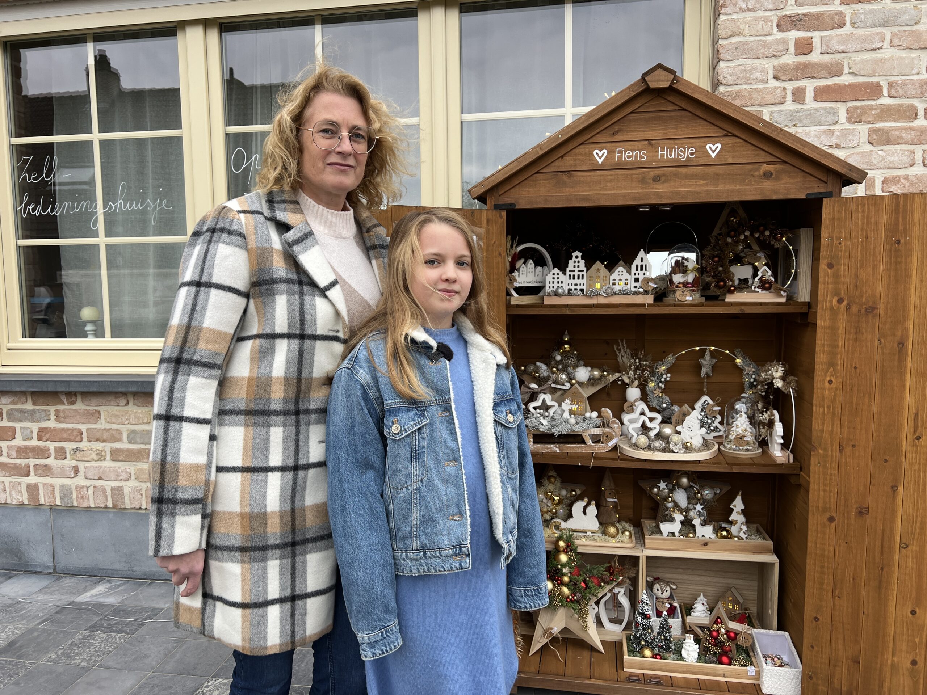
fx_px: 696
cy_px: 348
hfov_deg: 67.3
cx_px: 464
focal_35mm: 26
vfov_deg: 53.1
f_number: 1.5
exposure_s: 1/233
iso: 40
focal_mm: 5.7
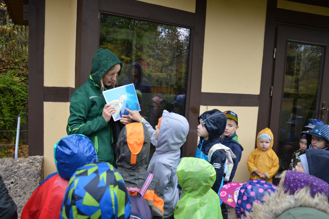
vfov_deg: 41.6
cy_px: 110
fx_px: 288
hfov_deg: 59.5
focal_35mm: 32
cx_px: 164
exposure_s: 1/100
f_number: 4
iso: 400
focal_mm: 21
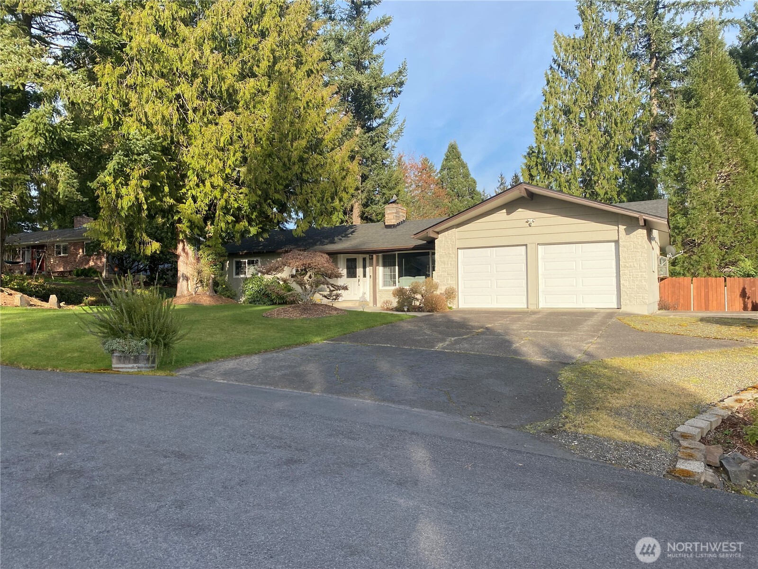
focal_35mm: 26
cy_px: 284
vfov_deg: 53.1
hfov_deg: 67.3
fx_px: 569
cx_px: 379
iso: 32
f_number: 1.8
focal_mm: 4.25
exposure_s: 1/1072
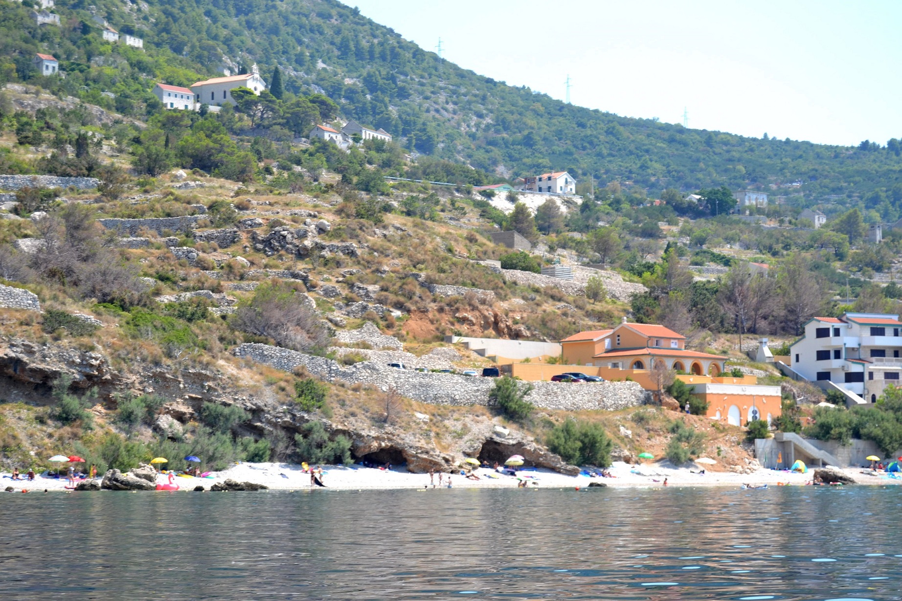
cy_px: 300
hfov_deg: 24.6
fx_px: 2067
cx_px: 451
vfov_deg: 16.5
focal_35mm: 82
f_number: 7.1
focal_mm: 55
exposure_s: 1/250
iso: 100
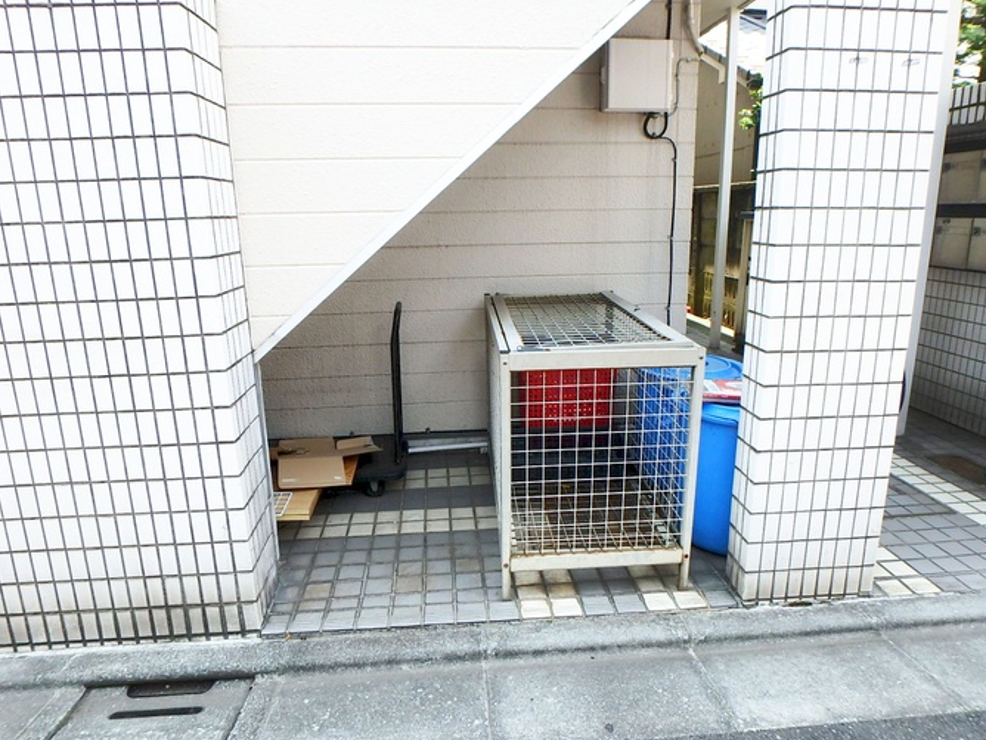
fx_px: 627
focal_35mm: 22
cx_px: 505
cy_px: 377
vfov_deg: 61.1
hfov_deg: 76.4
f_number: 3.5
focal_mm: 3.7
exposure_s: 1/320
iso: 125
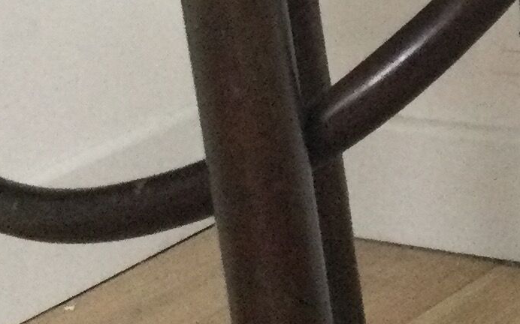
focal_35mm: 155
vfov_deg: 8.3
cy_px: -108
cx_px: 431
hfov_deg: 13.4
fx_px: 2196
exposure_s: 1/33
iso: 200
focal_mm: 3.3
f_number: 2.4
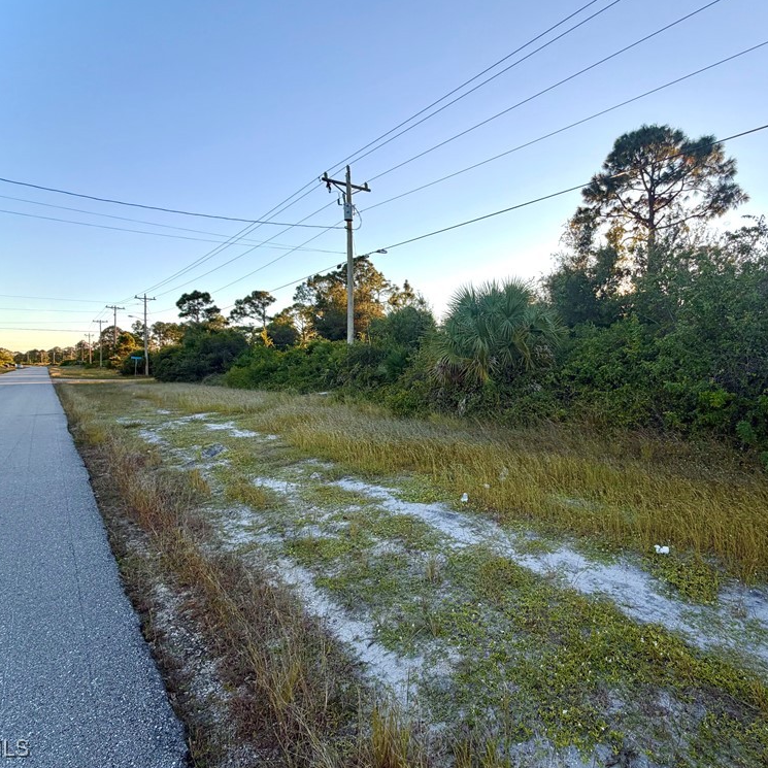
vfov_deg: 84.0
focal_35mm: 17
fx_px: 427
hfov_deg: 83.0
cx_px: 459
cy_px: 375
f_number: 2.2
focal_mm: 2.22
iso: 40
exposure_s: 1/549
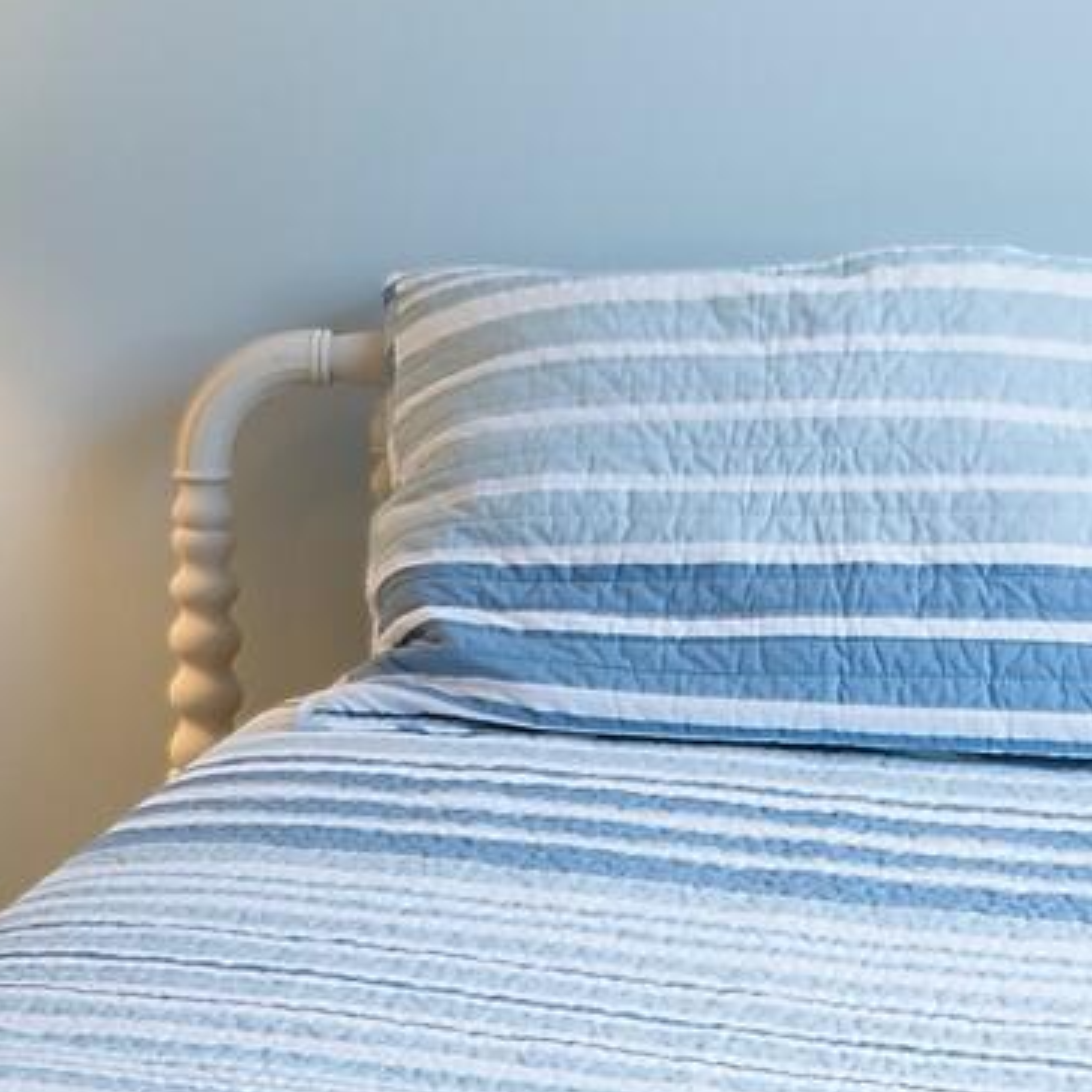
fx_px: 3747
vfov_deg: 16.3
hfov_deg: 15.1
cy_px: 84
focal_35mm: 105
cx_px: -639
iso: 100
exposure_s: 1/6
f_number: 4.5
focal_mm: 10
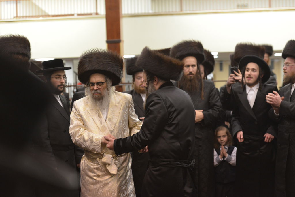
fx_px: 574
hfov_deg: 28.8
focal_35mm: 70
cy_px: 98
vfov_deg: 19.5
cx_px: 148
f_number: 3.5
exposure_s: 1/200
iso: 2200
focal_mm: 70
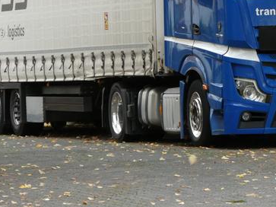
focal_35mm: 379
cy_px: 14
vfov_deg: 3.9
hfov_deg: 5.2
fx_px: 3021
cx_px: 167
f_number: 5.6
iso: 250
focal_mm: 30.9
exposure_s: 1/80
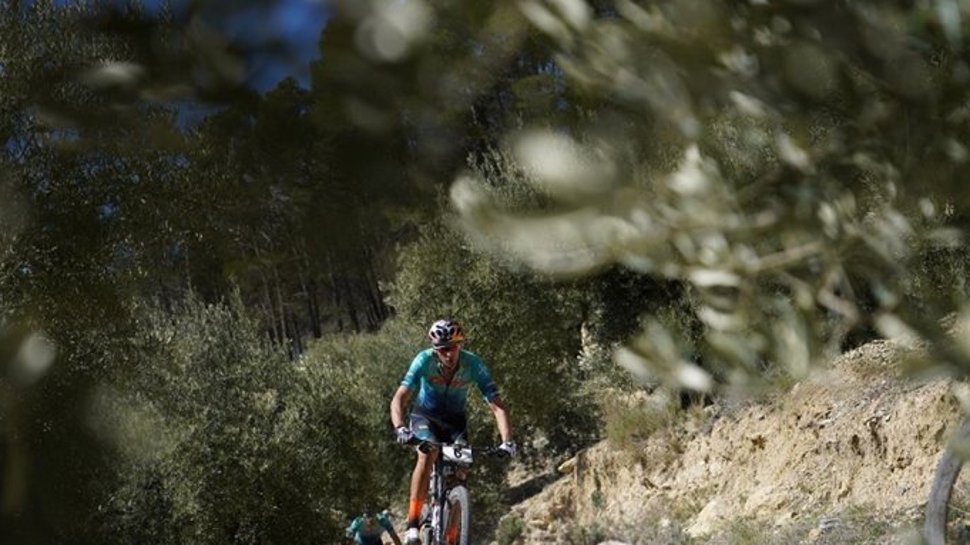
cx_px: 489
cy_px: 316
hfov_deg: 30.6
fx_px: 1775
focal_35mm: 69
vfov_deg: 17.5
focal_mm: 65
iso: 125
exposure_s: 1/1600
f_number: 4
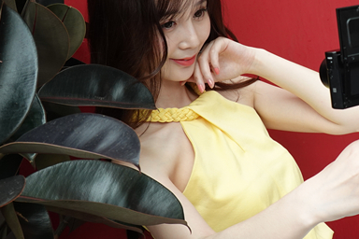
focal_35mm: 77
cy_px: 57
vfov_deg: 17.6
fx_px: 768
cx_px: 322
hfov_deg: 25.5
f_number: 4
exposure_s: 1/100
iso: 200
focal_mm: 13.56
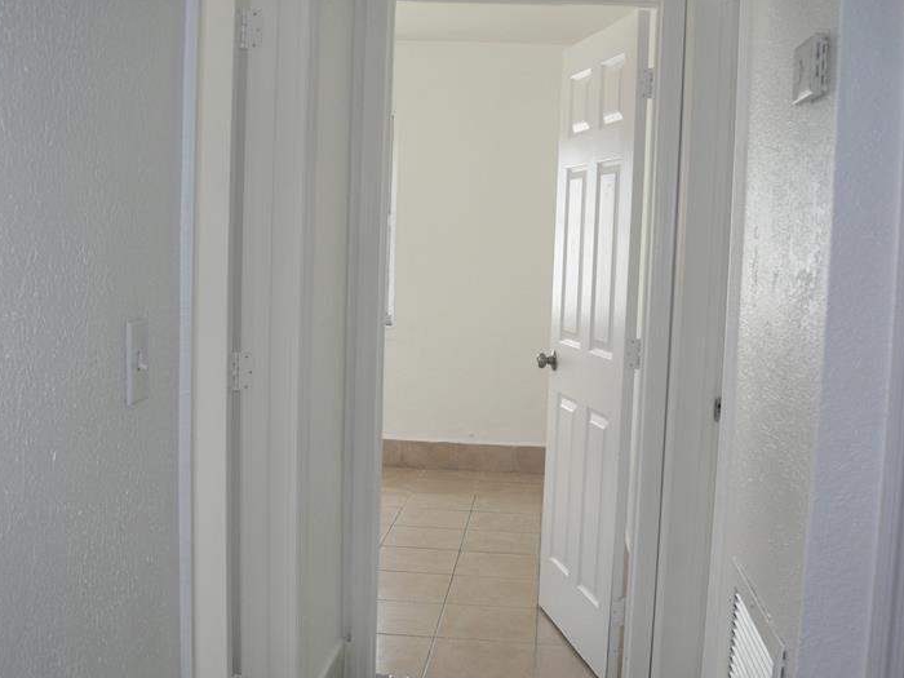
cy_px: 342
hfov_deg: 46.8
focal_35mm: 40
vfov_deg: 36.0
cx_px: 479
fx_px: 1045
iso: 80
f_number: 2.8
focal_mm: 7.4
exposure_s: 1/50
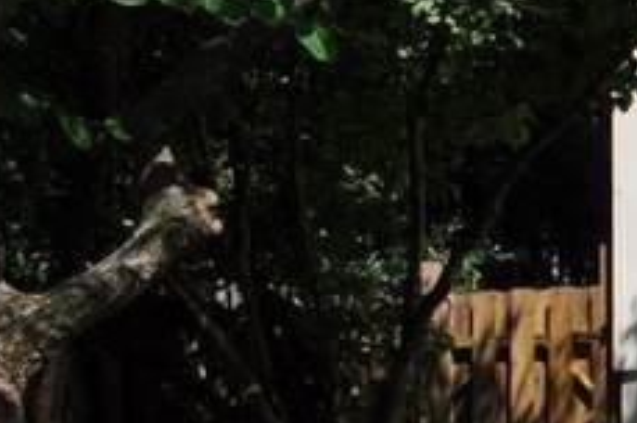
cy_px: 186
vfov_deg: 9.1
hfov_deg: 10.8
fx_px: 2668
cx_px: 1697
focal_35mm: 151
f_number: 10
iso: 200
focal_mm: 18
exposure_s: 1/400
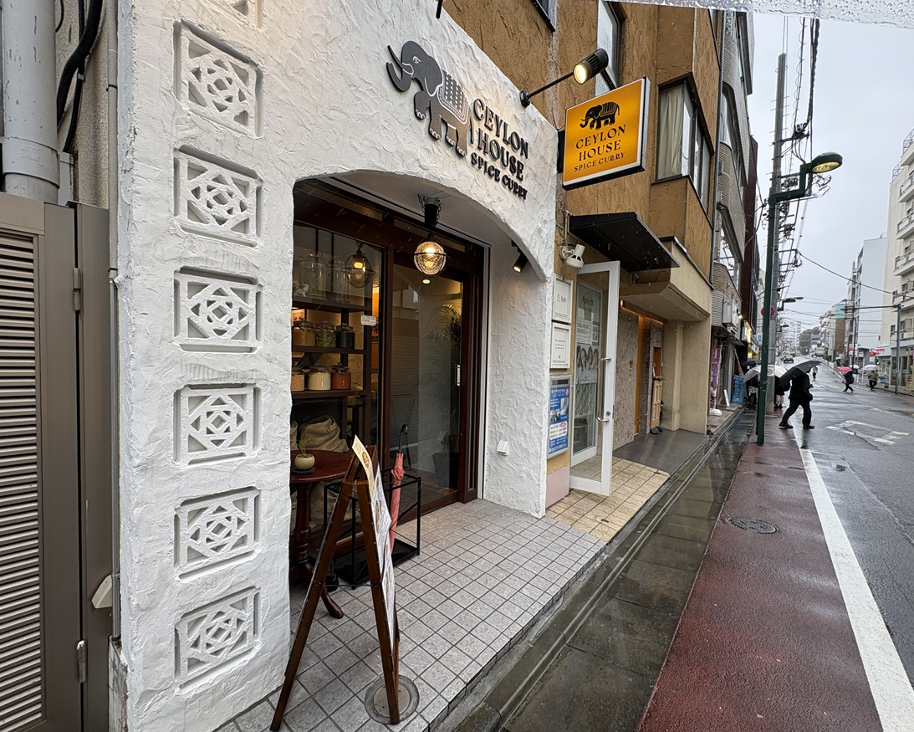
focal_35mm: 15
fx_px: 406
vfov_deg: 84.0
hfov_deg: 96.8
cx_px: 468
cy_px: 376
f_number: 2.2
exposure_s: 1/167
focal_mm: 2.22
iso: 40
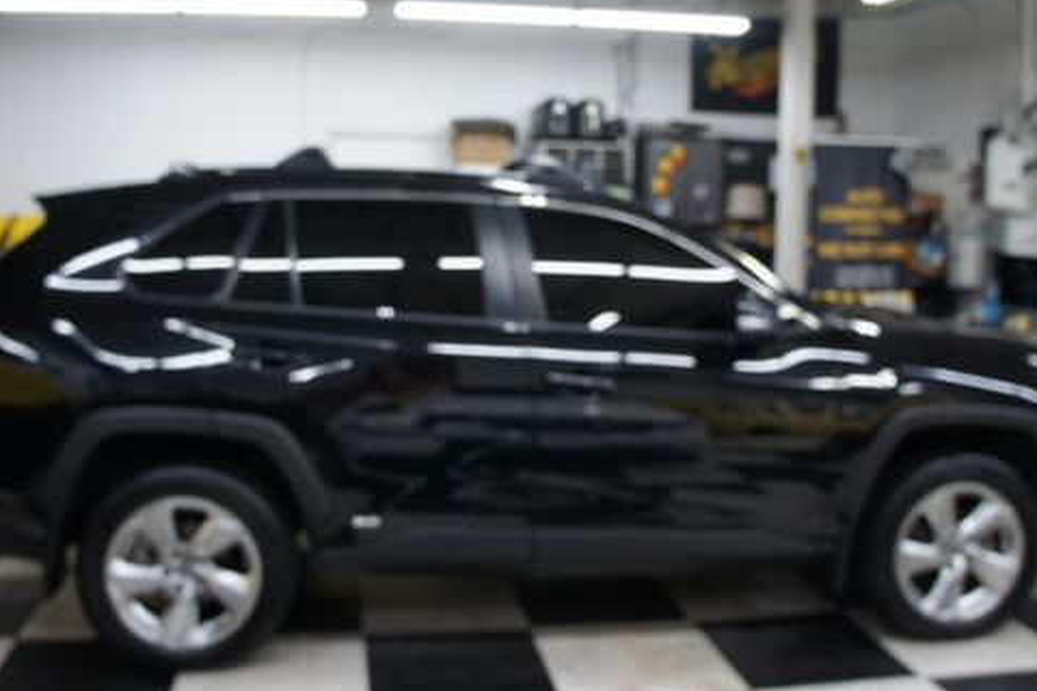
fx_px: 1037
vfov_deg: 36.7
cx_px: 480
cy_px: 263
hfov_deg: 53.1
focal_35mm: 36
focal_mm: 18
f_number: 3.5
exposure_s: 1/30
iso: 320
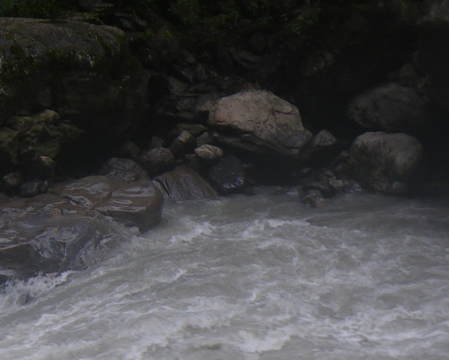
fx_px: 1116
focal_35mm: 84
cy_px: 434
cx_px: -112
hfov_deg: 21.0
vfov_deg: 17.4
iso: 50
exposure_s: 1/125
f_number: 3.5
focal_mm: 5
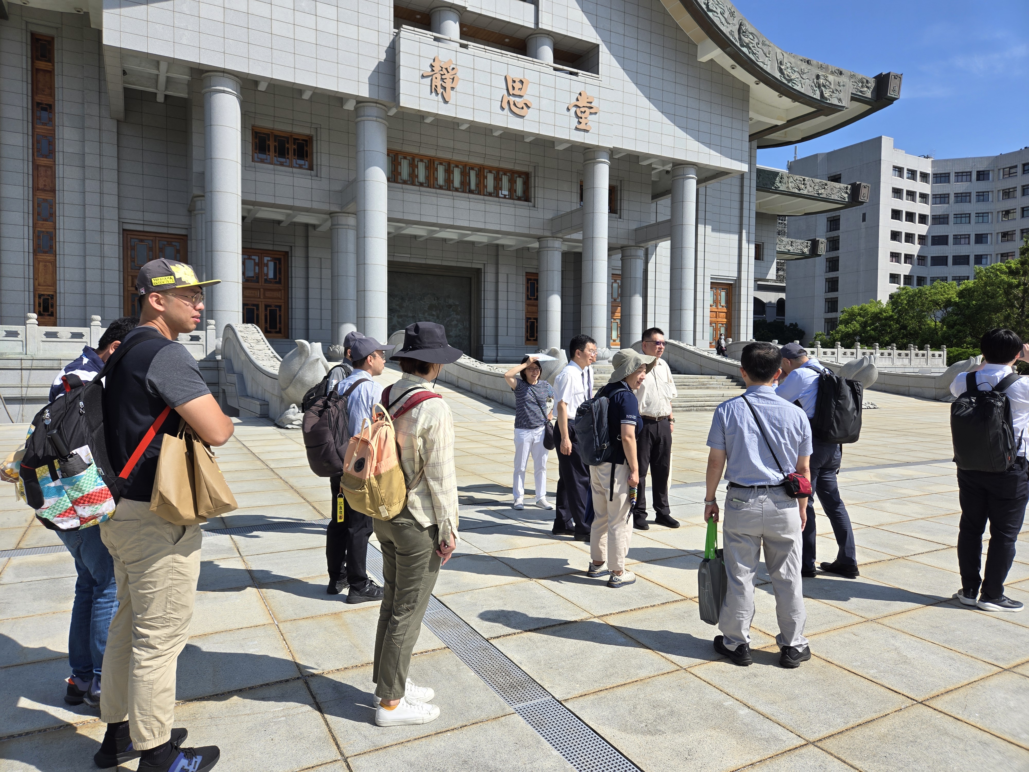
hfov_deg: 73.9
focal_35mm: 23
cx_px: 514
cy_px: 386
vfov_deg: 58.9
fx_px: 684
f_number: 1.8
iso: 25
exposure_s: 1/1962
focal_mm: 5.4
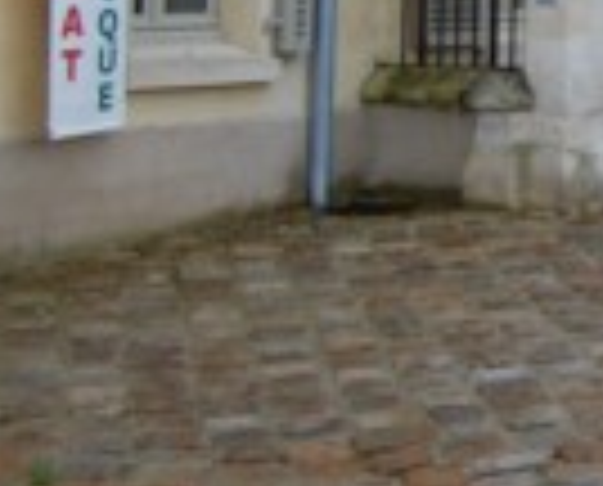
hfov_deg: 12.8
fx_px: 2434
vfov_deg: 11.0
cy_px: -252
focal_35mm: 136
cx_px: 1084
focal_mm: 26
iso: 200
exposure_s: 1/125
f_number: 5.6
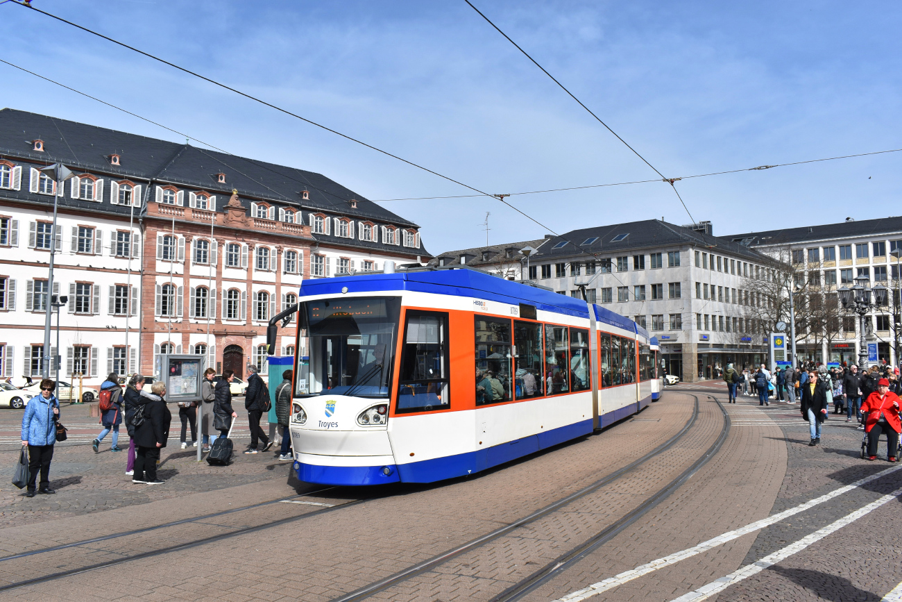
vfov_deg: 43.6
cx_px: 451
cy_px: 301
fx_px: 752
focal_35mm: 30
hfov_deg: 61.9
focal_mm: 20
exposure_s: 1/500
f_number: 11
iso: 200
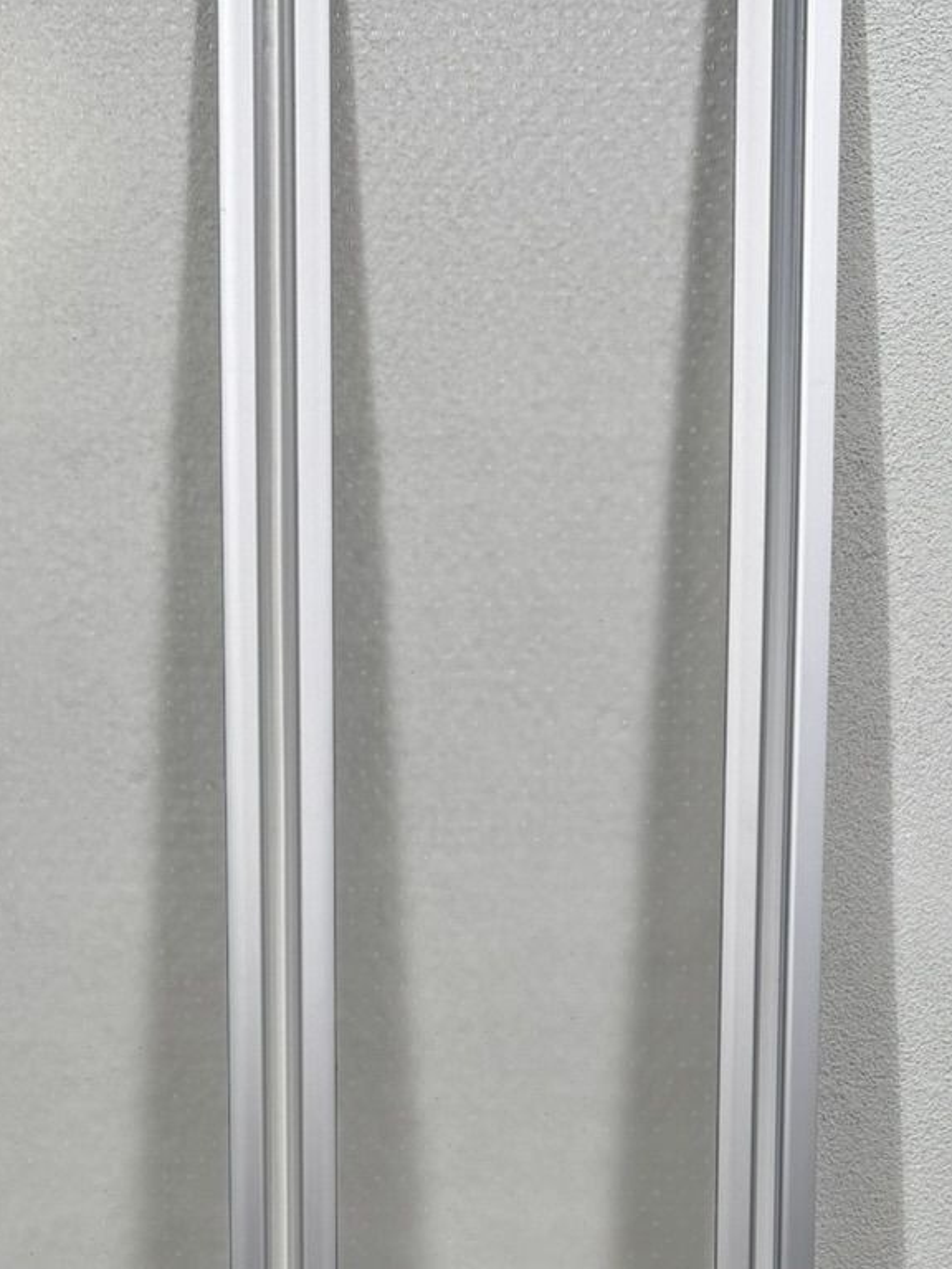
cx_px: 385
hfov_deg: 22.9
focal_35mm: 64
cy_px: 1362
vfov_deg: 27.9
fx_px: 2347
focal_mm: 6.76
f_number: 1.78
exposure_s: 1/157
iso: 64
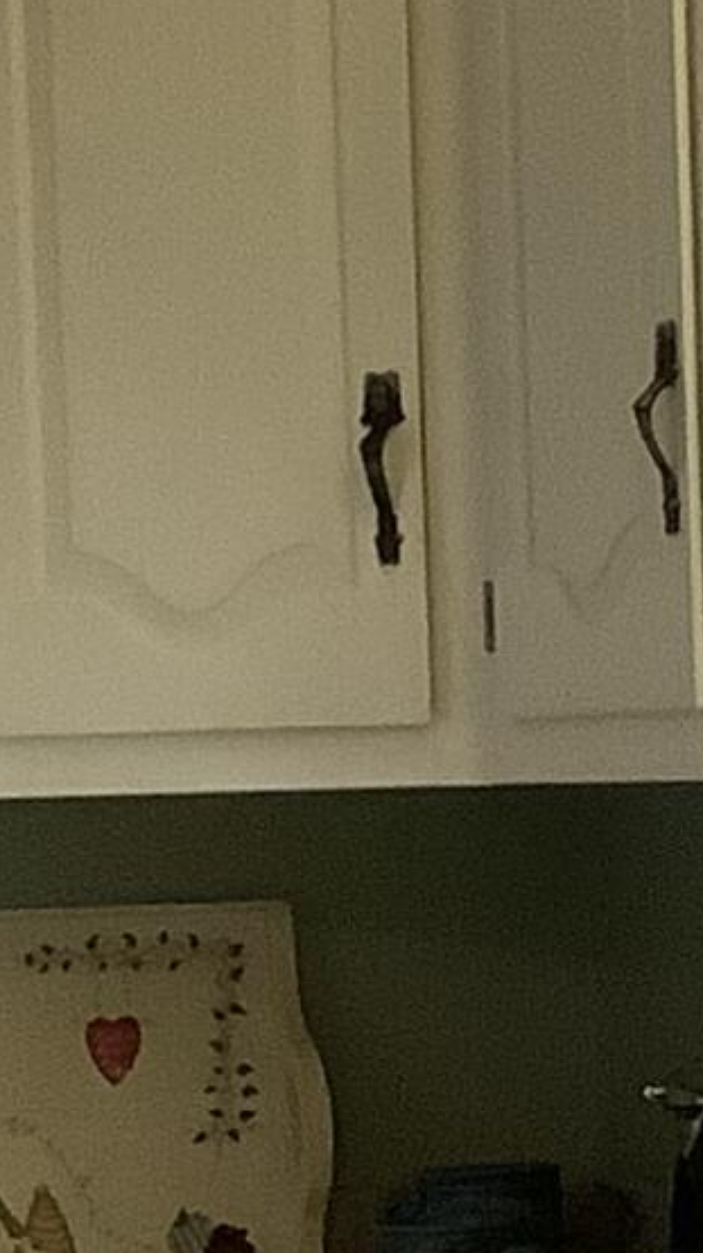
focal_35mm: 183
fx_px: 6074
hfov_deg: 6.6
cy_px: 1393
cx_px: 762
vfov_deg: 11.6
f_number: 2.4
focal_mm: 3.3
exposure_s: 1/50
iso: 320
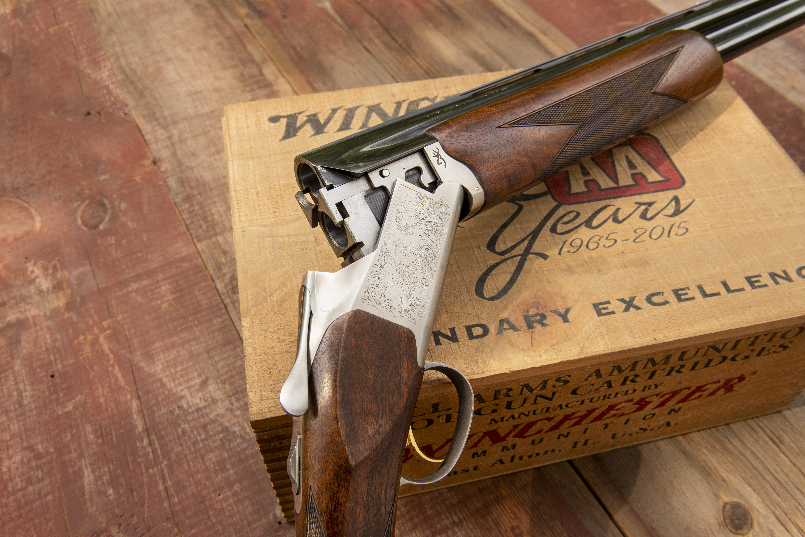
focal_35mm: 32
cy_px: 268
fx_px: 716
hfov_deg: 58.7
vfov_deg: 41.1
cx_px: 402
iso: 200
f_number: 13
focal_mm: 32
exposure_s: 1/80
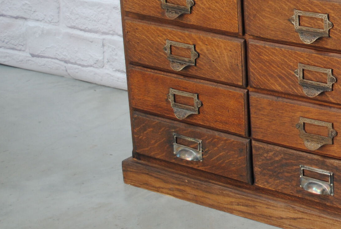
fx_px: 902
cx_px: 418
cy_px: 39
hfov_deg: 20.0
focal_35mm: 95
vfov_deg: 14.4
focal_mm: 24
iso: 200
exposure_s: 1/60
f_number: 4
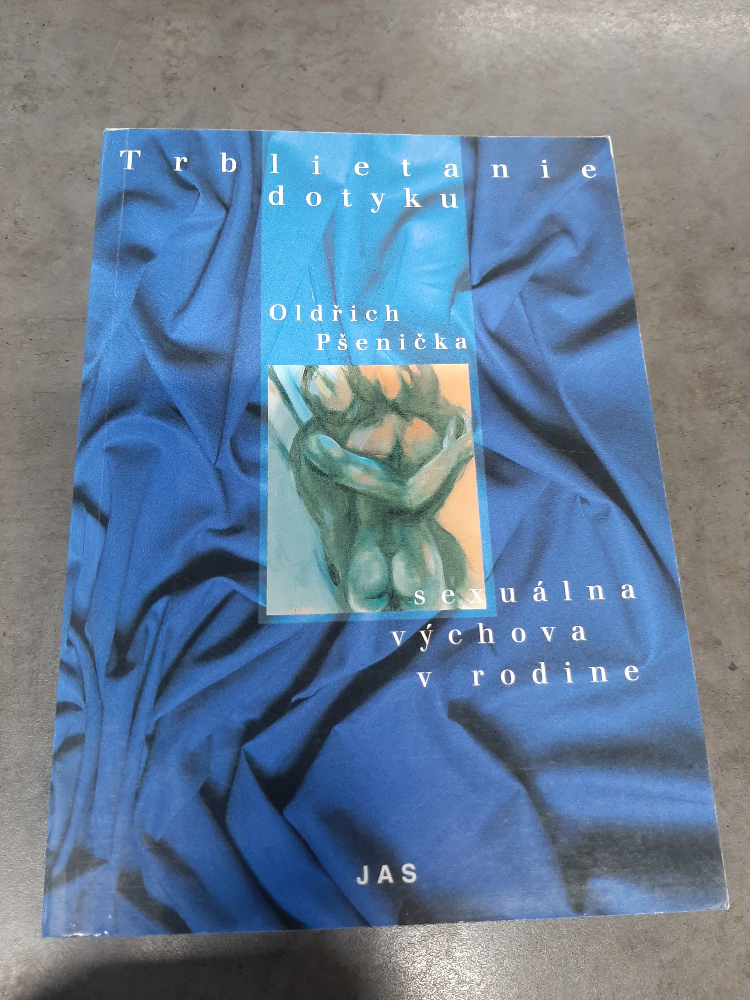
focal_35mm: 26
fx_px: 751
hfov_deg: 53.1
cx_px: 375
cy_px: 500
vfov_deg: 67.3
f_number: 1.7
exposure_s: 1/50
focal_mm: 3.93
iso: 125
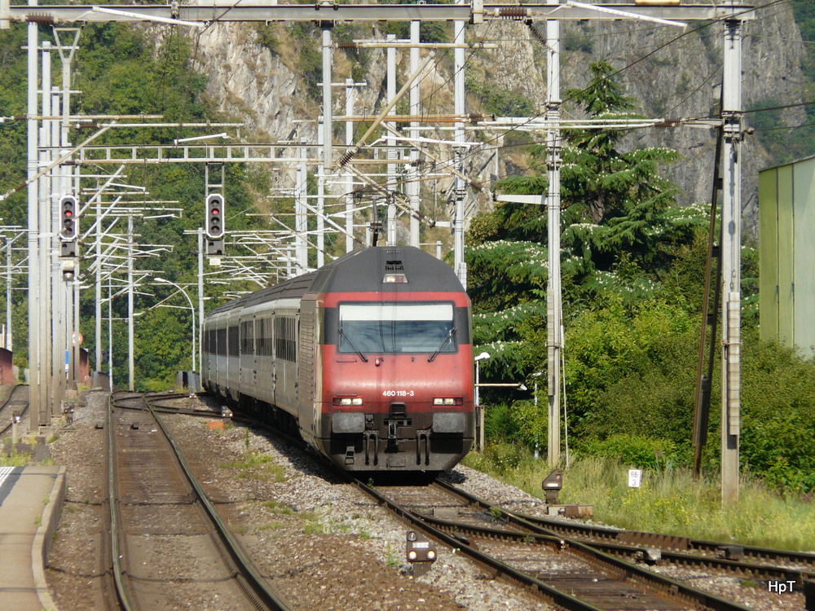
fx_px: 8664
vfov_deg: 4.0
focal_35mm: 368
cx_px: 408
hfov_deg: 5.4
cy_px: 306
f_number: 5.6
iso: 100
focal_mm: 60.4
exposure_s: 1/320
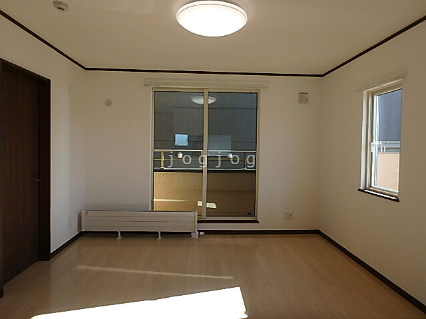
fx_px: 258
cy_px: 160
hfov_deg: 79.0
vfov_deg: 63.4
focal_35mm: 21
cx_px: 213
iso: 125
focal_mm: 3.7
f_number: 3.5
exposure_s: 1/160
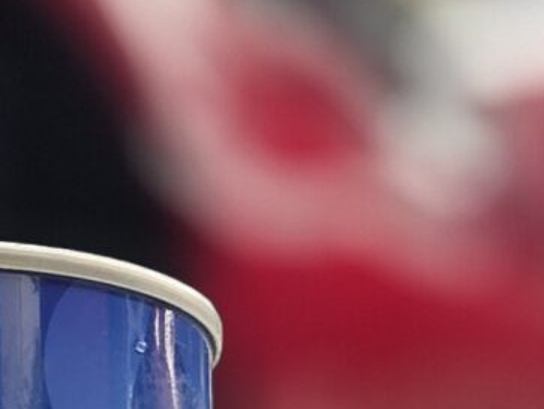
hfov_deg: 11.7
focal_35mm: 162
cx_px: -228
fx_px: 2548
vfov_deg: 8.9
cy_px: 665
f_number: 1.8
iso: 400
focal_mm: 5.4
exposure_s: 1/100
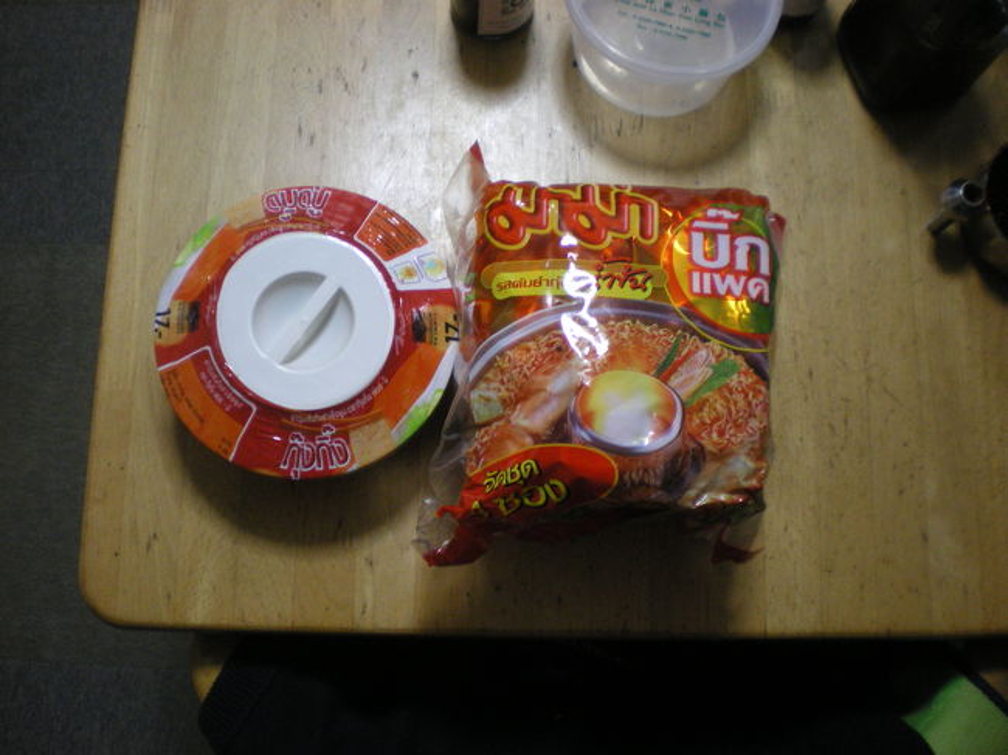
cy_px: 378
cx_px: 504
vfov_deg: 39.6
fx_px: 1048
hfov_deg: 51.4
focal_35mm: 36
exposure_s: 1/50
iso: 320
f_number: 3.1
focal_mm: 6.3
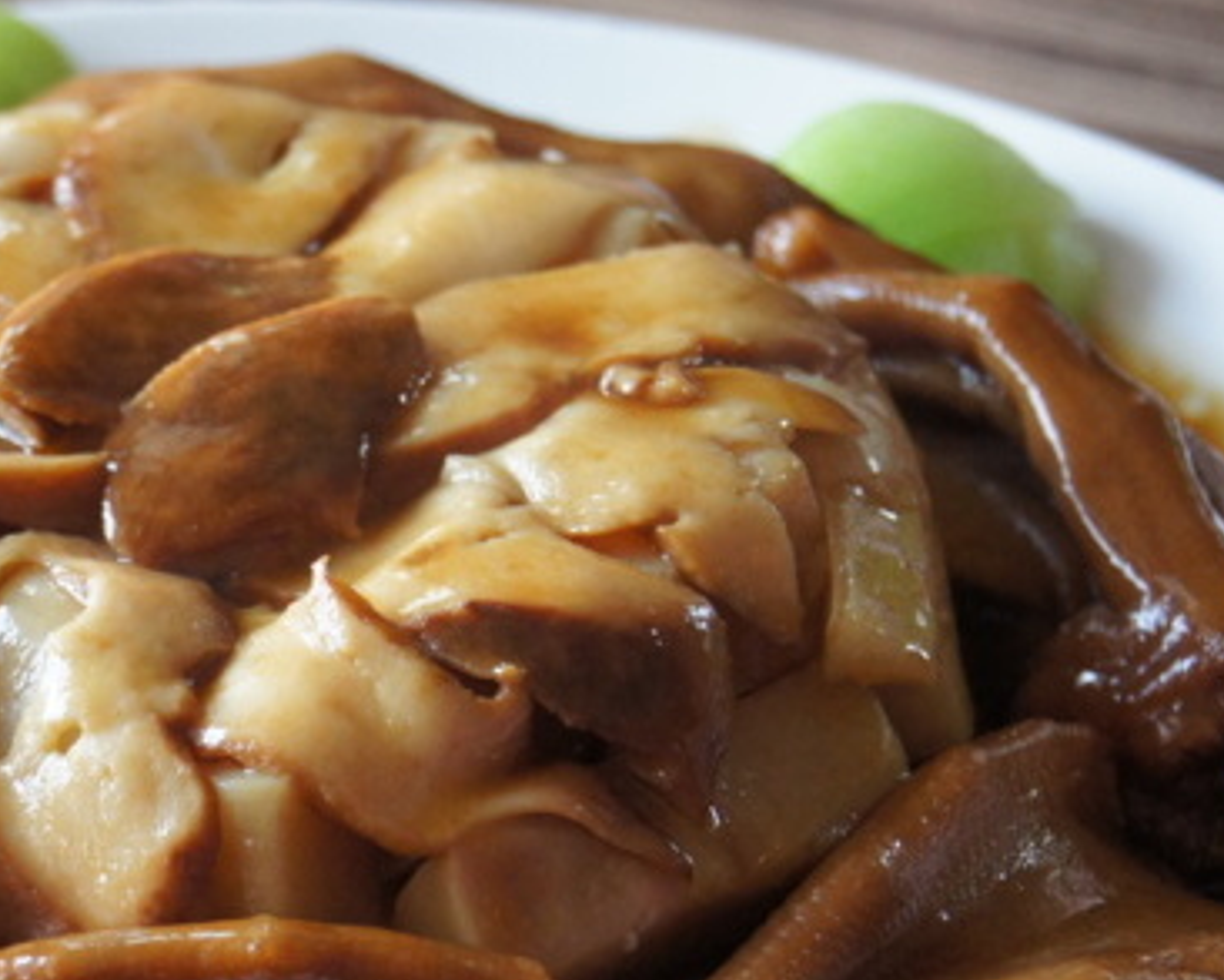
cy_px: 773
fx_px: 6885
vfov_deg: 8.1
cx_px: 130
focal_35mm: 190
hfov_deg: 10.1
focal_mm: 68
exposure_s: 1/100
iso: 1600
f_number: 5.6
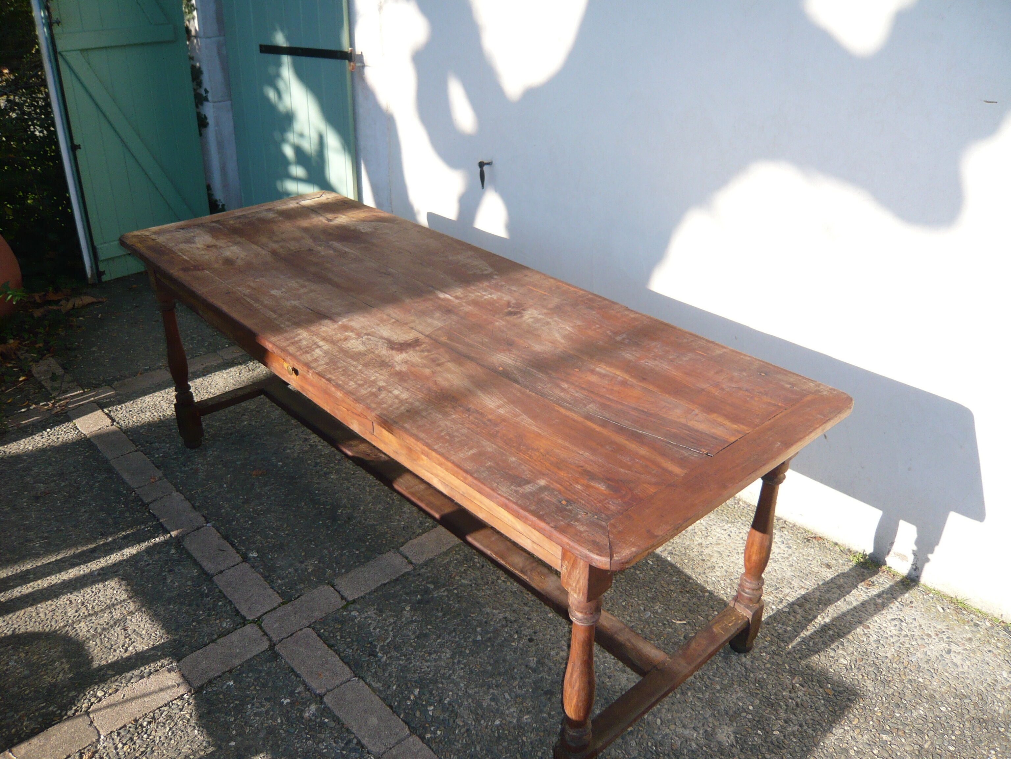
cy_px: 380
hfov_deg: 63.4
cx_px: 506
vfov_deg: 49.7
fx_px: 818
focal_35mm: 28
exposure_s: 1/400
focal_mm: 4.6
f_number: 2.8
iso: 100
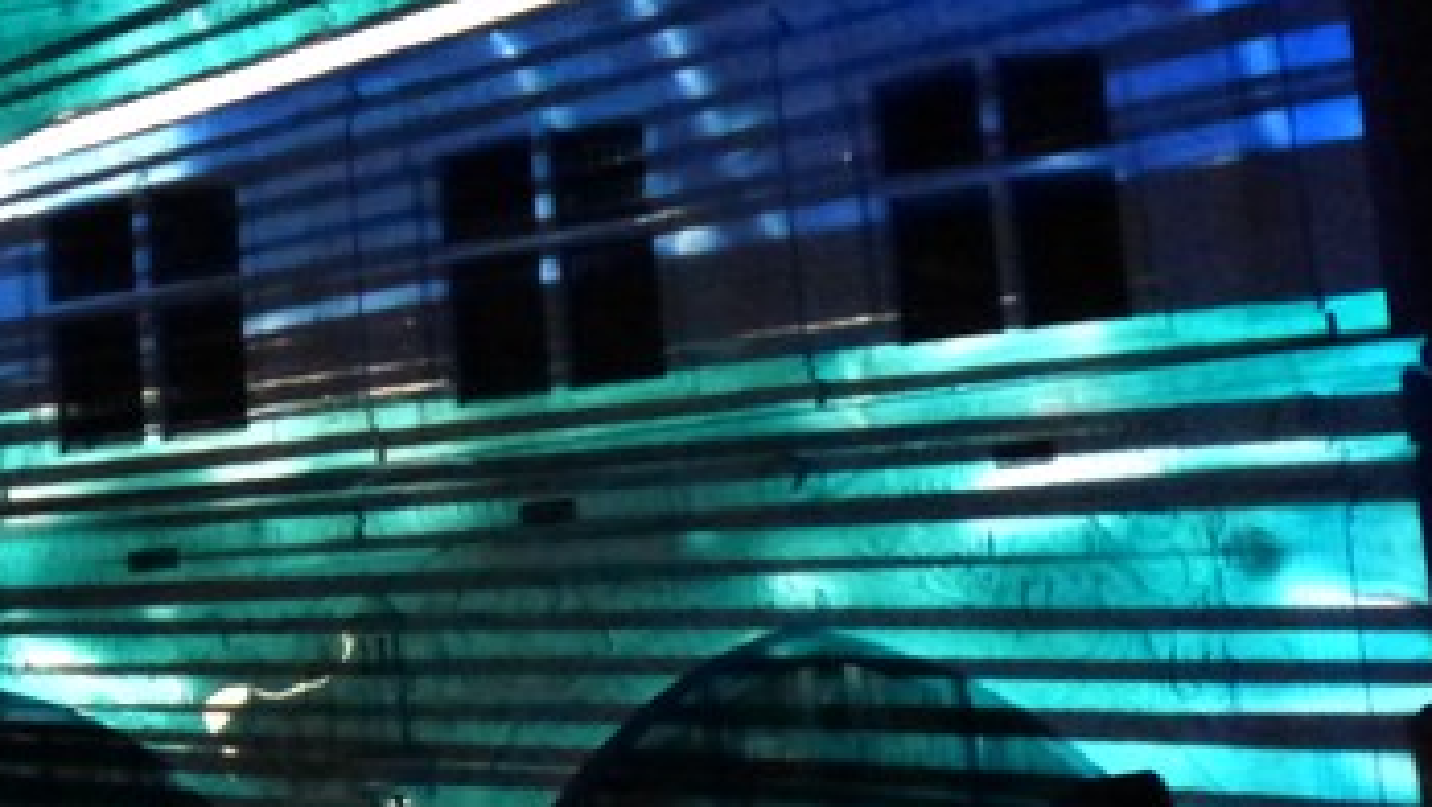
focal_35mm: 113
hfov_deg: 17.8
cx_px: -387
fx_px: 4292
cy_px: 142
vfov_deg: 10.7
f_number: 3.1
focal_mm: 6.7
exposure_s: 1/4
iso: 1600
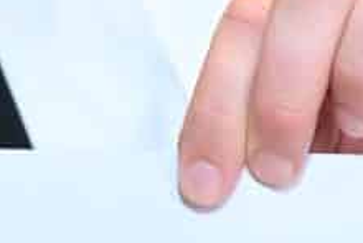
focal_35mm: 223
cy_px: 442
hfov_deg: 9.2
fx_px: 2250
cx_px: 236
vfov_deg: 6.0
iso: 1600
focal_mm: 48
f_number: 7.1
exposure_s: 1/125
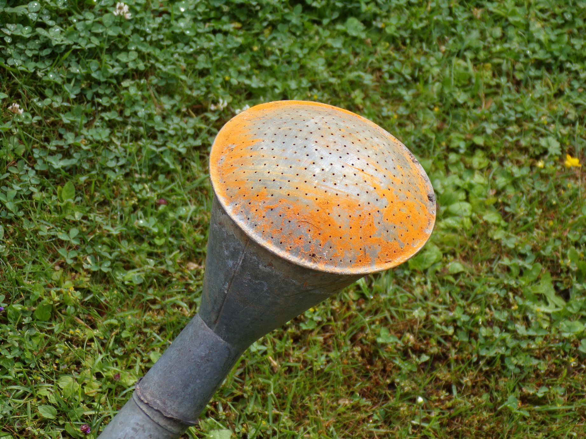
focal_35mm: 99
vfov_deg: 14.9
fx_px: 1676
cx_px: 293
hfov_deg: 19.8
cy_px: 220
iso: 80
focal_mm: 17.7
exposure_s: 1/180
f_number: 4.2
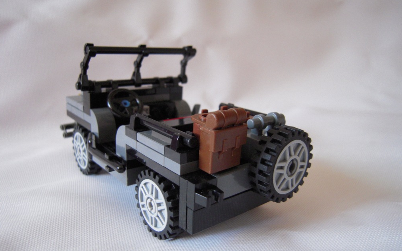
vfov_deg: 41.8
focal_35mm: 30
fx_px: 329
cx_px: 201
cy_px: 139
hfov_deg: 62.9
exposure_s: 1/60
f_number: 2.7
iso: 400
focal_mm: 5
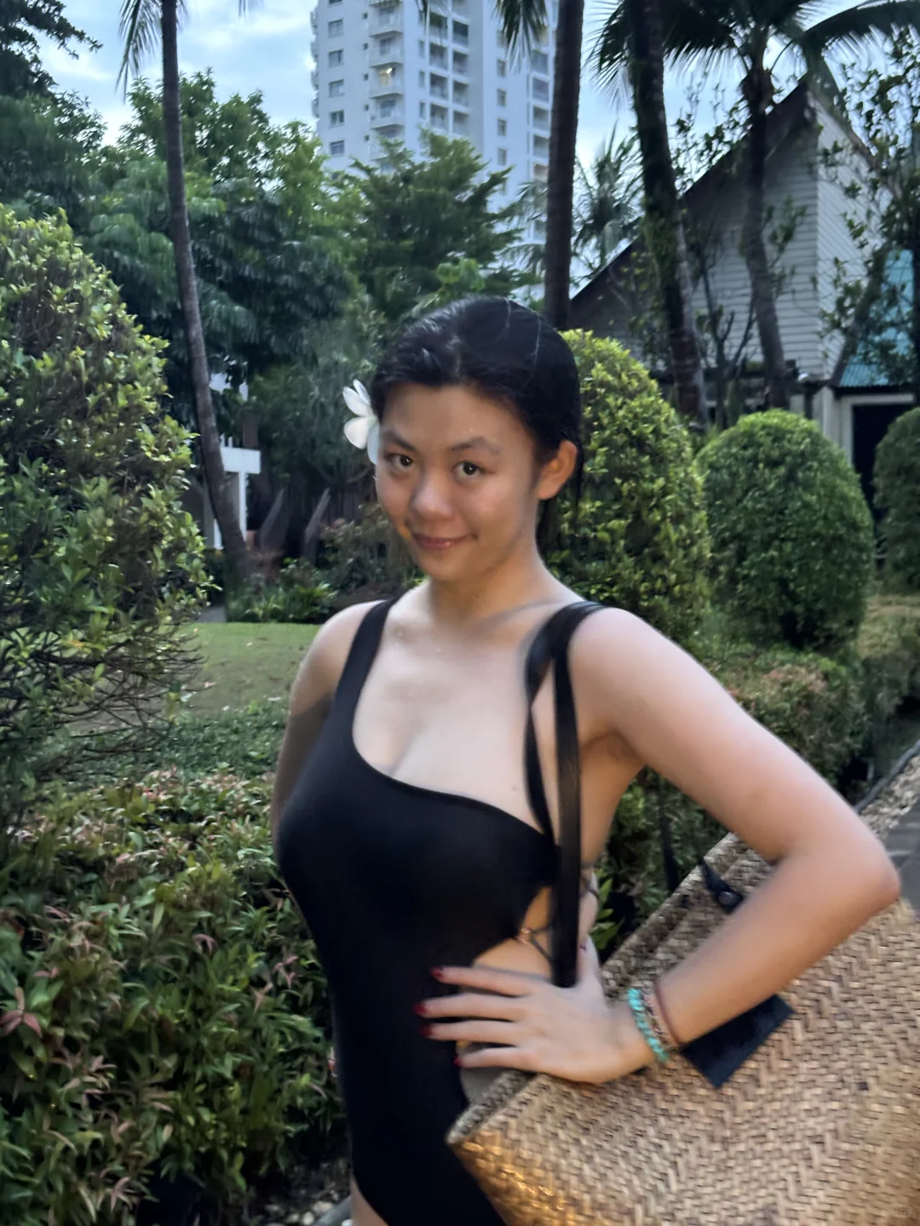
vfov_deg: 36.8
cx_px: 460
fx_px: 1843
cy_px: 613
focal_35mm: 52
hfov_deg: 28.0
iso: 400
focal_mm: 5.96
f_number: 1.6
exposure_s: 1/18
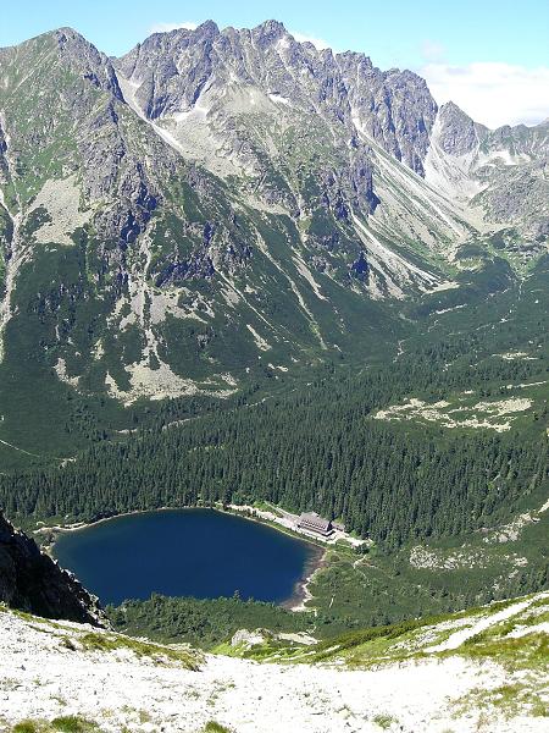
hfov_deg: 37.7
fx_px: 804
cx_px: 274
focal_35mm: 38
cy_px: 366
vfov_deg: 49.0
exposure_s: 1/320
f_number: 4.4
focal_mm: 6.3
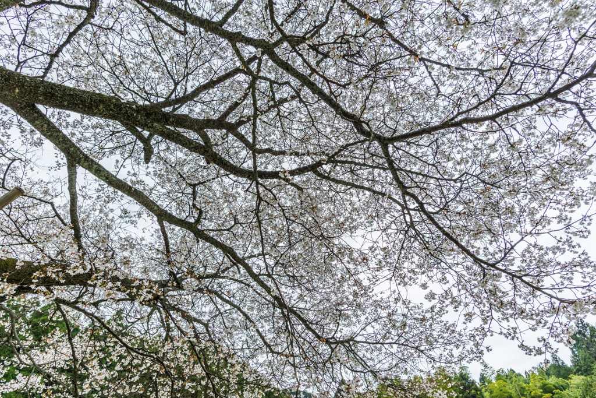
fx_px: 331
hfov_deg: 84.0
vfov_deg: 61.9
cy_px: 199
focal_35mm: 20
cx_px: 298
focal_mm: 20
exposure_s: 1/320
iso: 100
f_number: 5.6
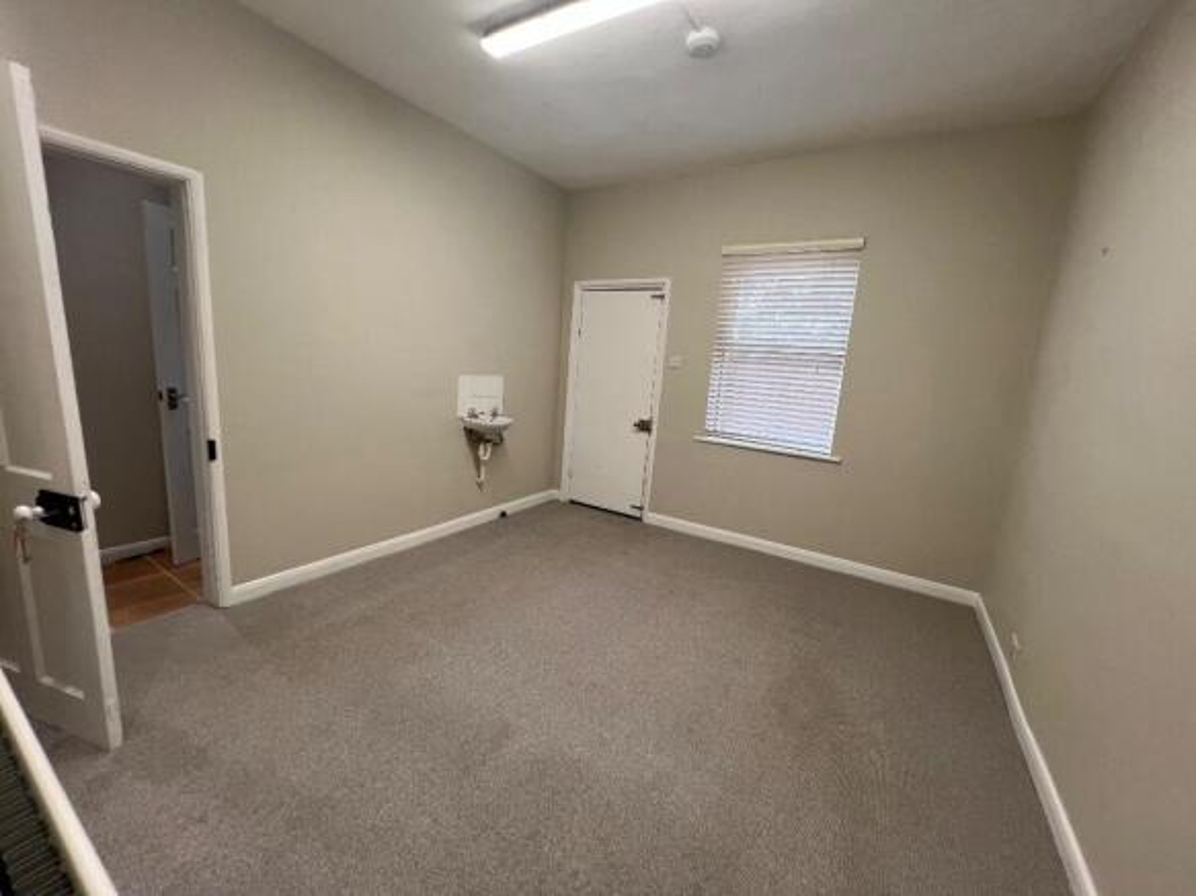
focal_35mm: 13
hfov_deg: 106.2
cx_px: 598
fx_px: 449
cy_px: 448
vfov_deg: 89.9
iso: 80
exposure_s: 1/100
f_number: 1.8
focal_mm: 1.57
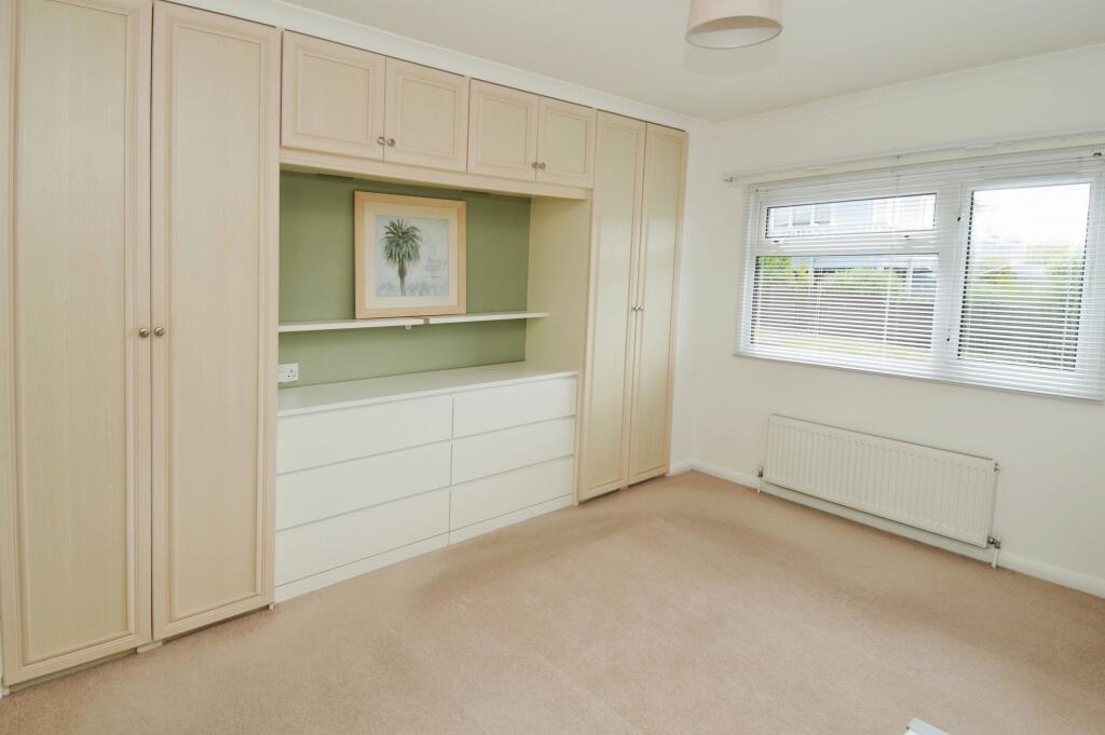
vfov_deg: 67.3
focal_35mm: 18
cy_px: 368
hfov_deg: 90.0
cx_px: 552
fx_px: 552
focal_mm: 12
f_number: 7.1
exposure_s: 1/40
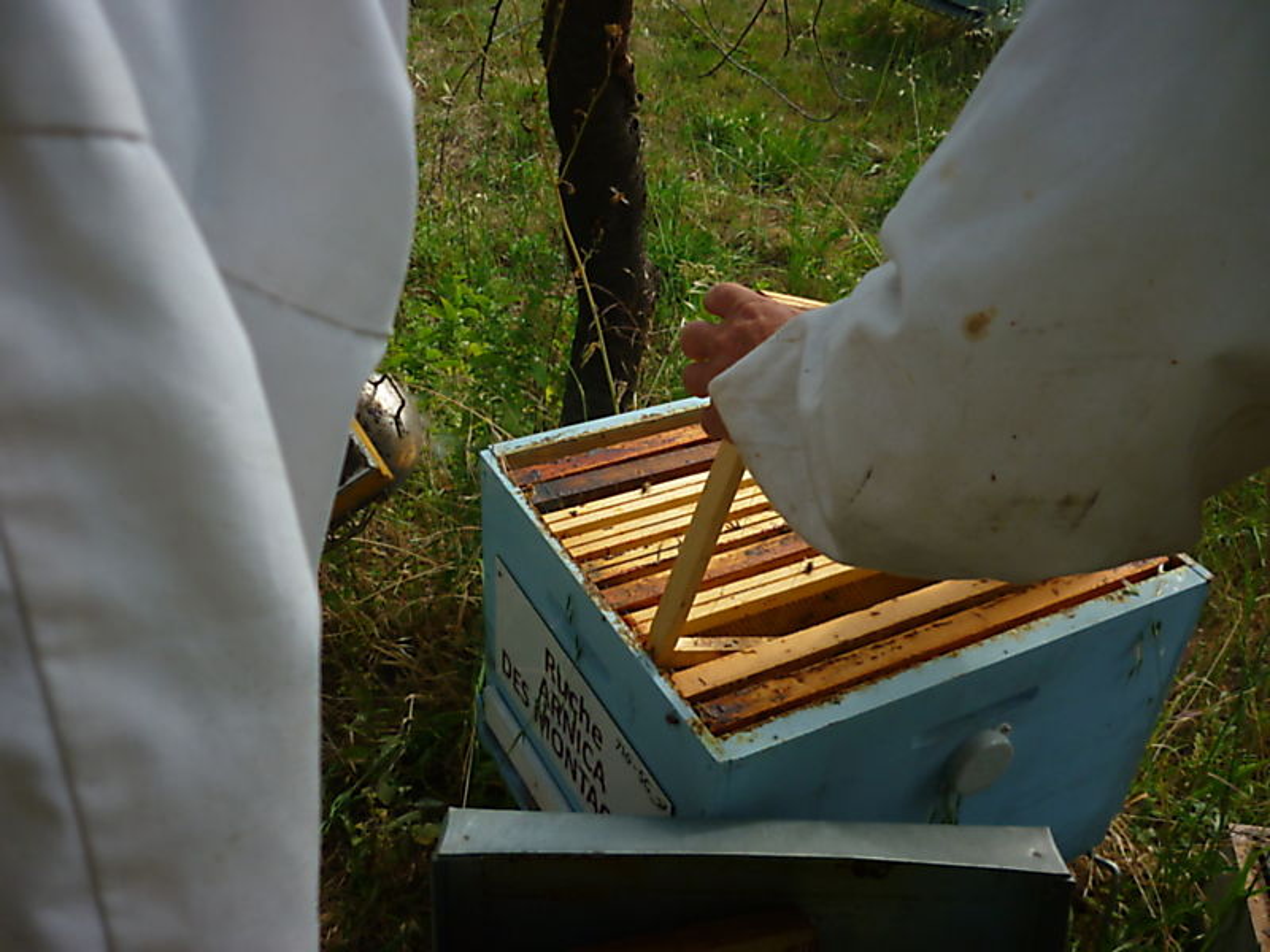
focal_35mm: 33
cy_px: 476
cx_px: 635
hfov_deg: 55.4
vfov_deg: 42.9
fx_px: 1211
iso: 80
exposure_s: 1/1000
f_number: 2.8
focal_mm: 5.5
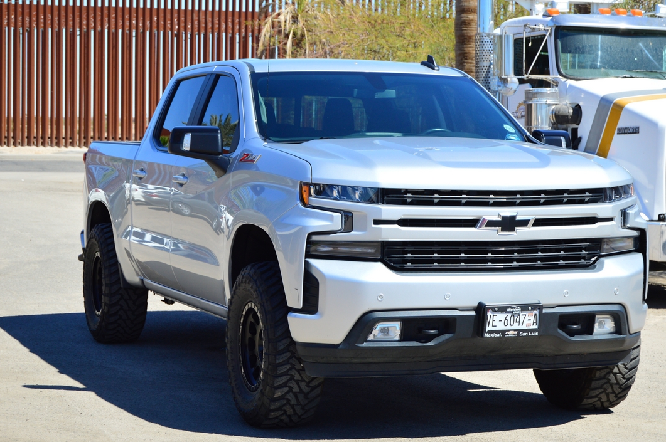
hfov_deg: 21.8
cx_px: 366
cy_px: 220
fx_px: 1729
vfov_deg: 14.6
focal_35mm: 94
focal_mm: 55
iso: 200
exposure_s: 1/500
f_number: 7.1
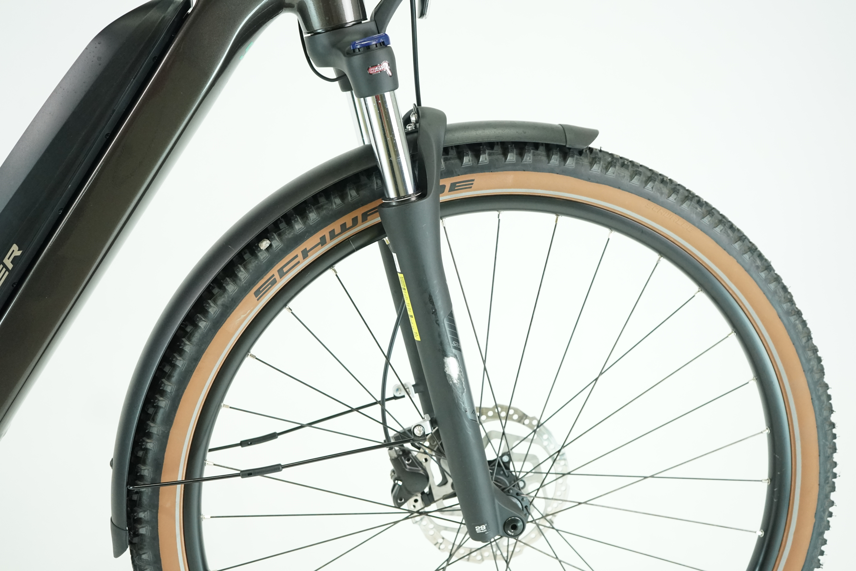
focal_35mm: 47
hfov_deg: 41.9
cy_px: 286
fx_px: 1117
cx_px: 428
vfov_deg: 28.6
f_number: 5
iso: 2500
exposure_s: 1/200
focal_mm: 47
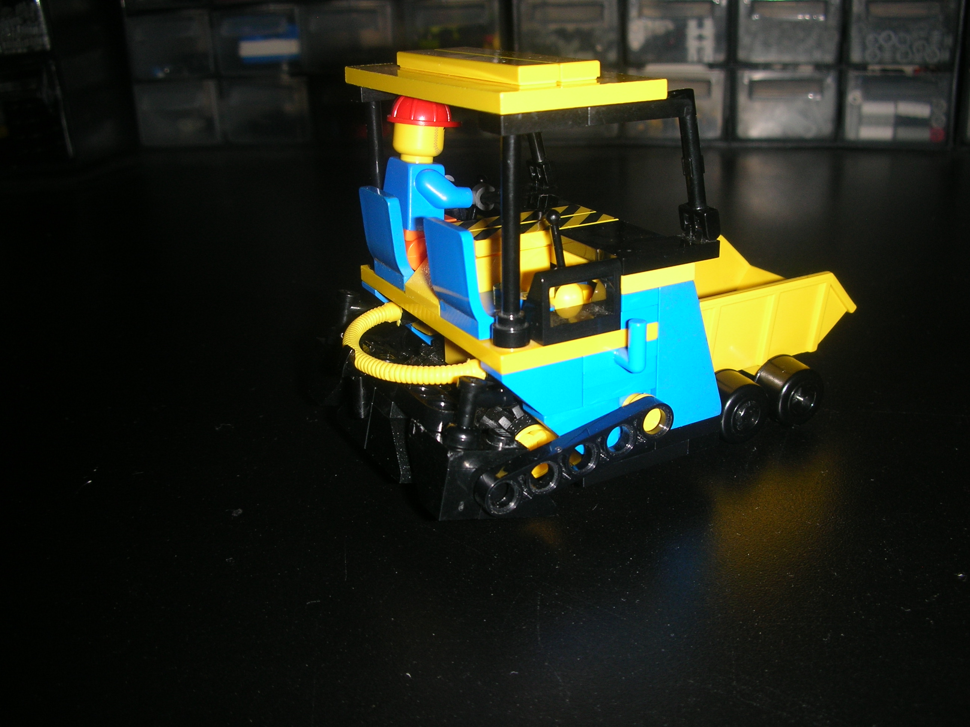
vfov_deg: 40.7
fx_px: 981
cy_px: 364
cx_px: 485
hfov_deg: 52.6
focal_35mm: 35
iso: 50
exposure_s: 1/60.1
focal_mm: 5.8
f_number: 3
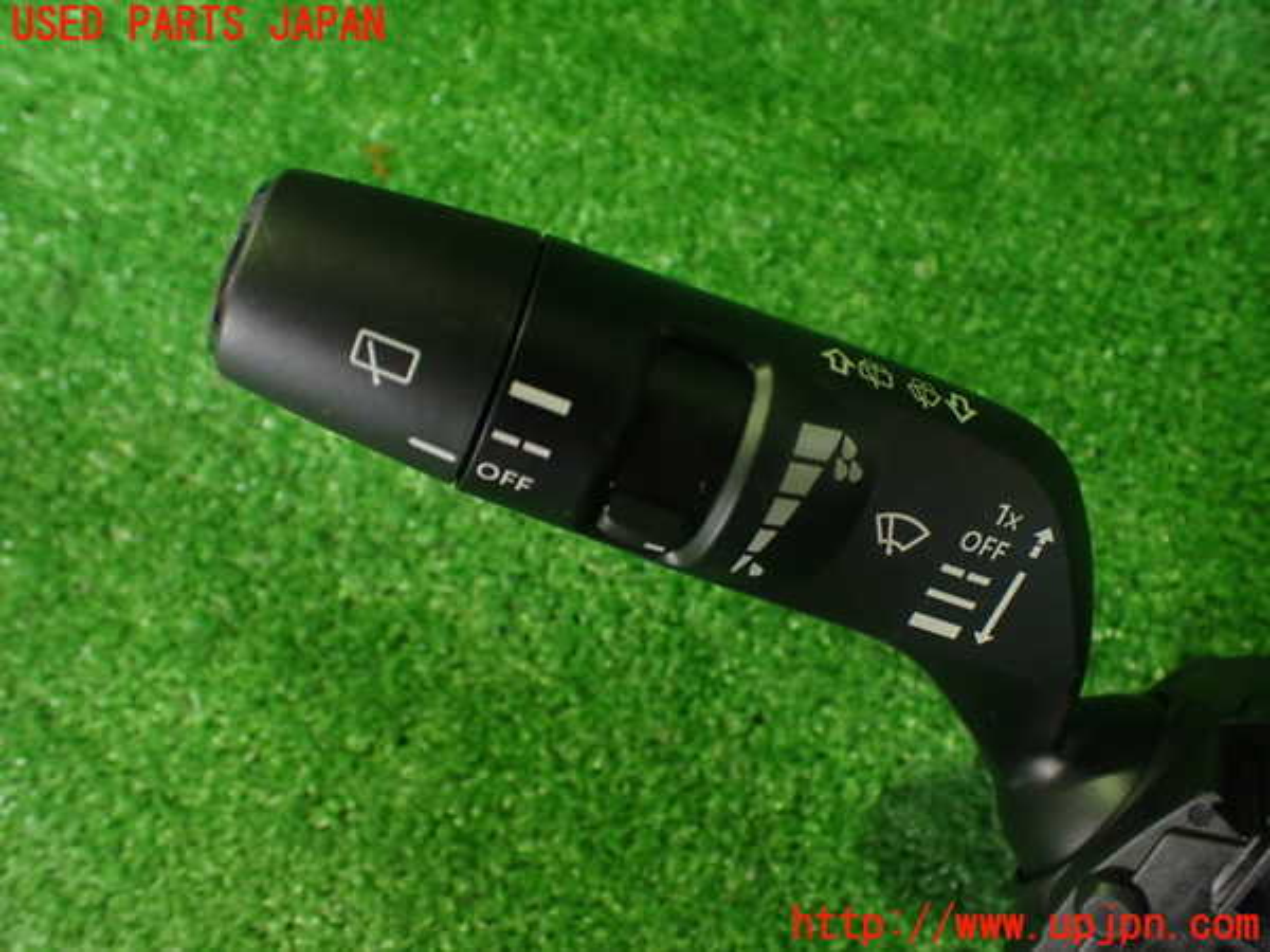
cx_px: 635
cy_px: 476
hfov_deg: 60.0
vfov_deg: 46.8
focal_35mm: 30
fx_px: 1101
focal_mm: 5.4
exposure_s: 1/30
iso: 800
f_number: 2.3
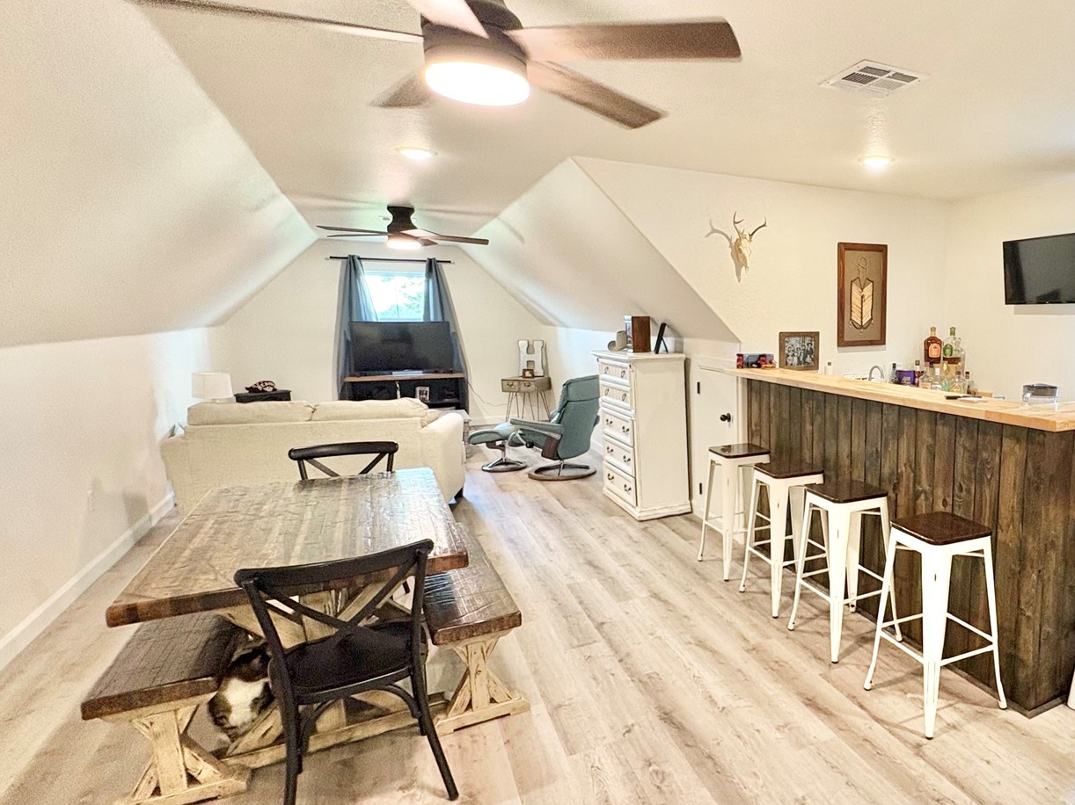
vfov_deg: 61.0
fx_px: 683
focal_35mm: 22
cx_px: 806
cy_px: 430
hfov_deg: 71.2
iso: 250
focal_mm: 2.22
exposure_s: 1/60
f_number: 2.2
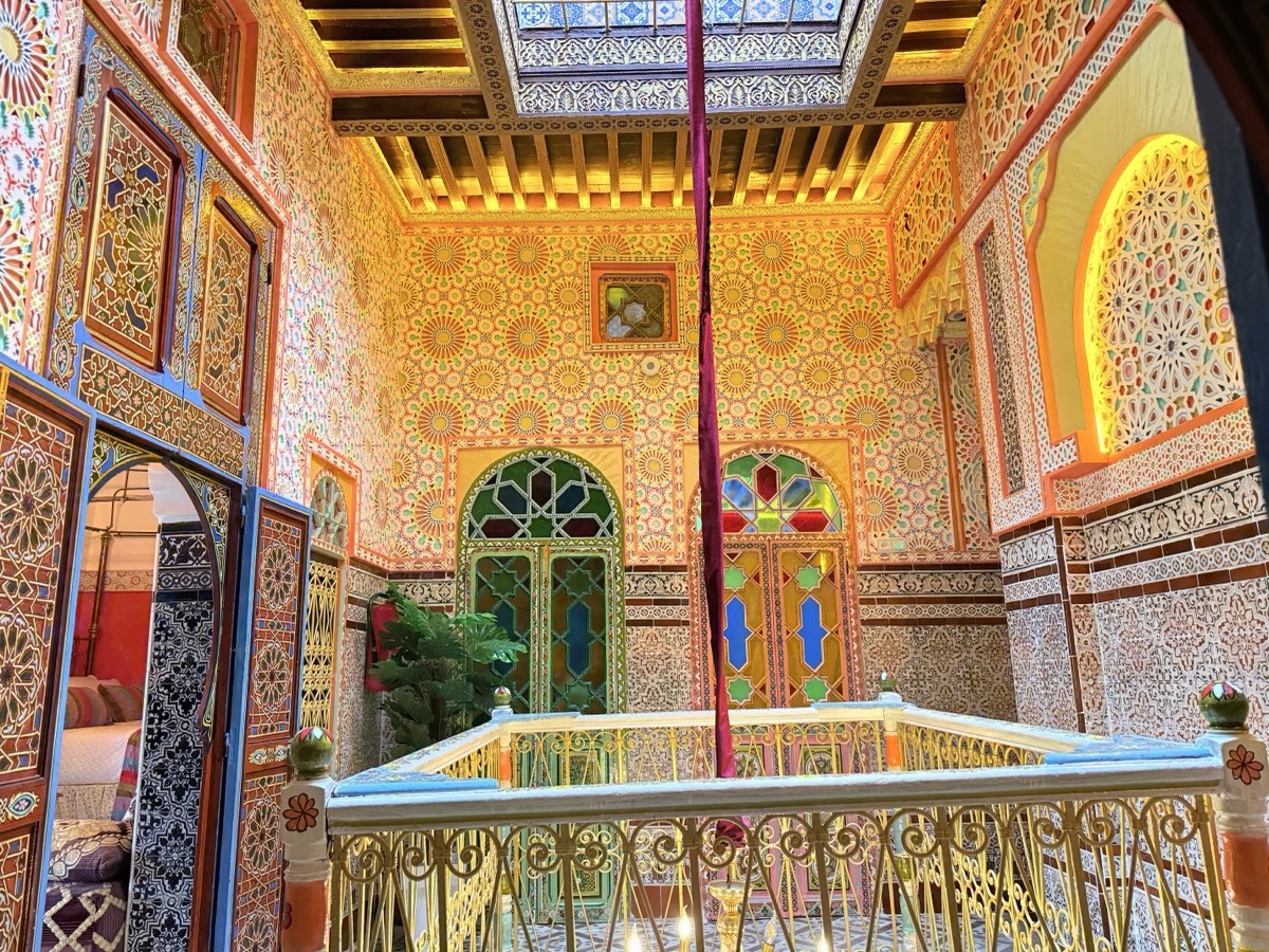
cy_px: 476
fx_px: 880
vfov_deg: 56.8
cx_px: 634
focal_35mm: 24
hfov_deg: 71.6
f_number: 1.78
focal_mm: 6.76
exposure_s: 1/100
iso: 400
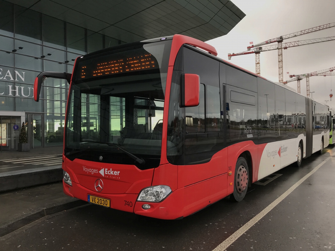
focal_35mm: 28
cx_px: 168
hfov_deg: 63.4
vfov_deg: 49.7
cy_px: 126
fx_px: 271
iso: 20
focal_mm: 3.99
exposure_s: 1/515
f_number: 1.8
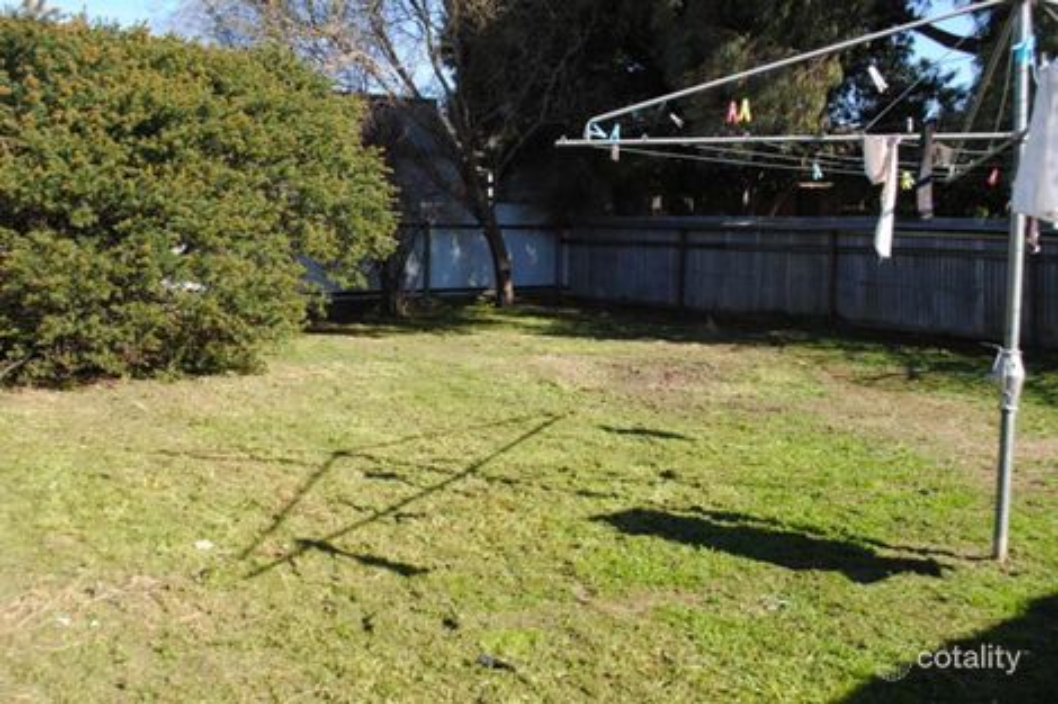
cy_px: 352
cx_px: 529
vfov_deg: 36.8
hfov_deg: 53.1
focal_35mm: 36
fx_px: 1058
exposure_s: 1/160
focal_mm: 24
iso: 100
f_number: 6.3
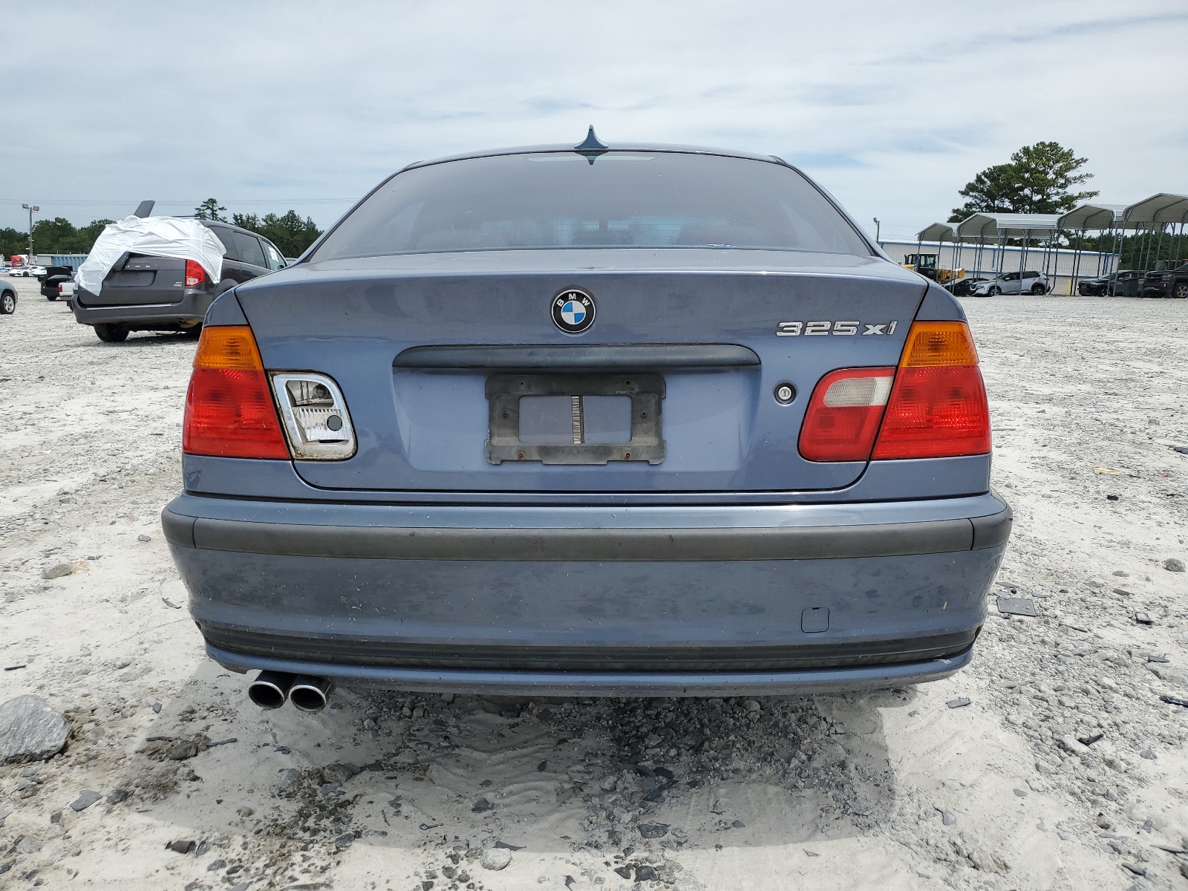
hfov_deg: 67.3
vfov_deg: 53.1
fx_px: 892
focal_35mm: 26
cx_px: 594
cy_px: 446
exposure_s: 1/5000
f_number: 1.5
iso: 50
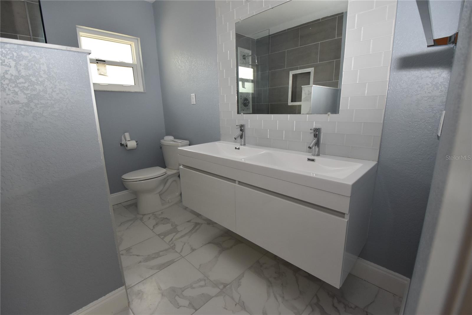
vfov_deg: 77.3
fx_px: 197
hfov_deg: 100.4
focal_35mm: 15
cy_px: 158
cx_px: 236
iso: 800
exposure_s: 1/80
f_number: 4.5
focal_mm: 10
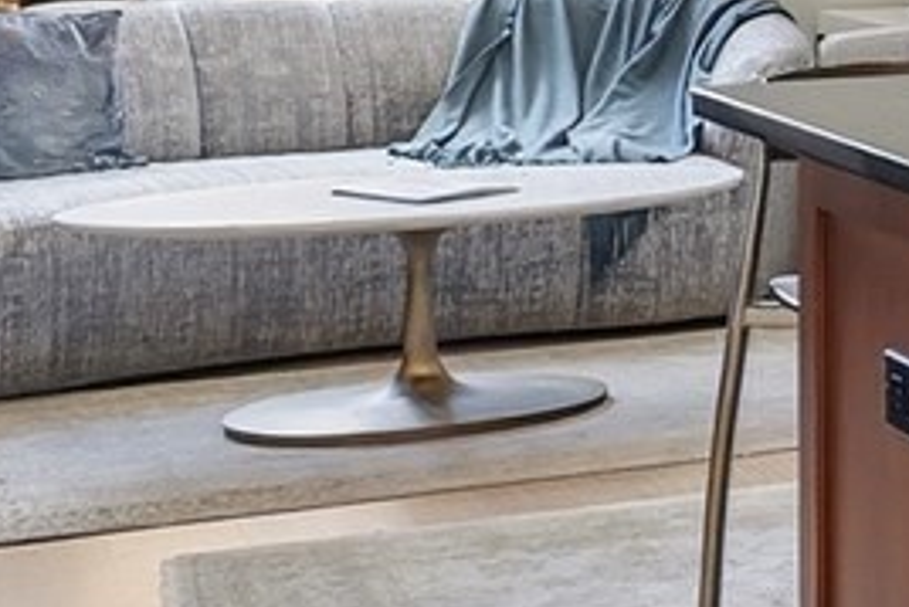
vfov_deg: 12.4
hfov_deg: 16.7
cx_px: 1499
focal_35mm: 107
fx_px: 2703
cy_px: -195
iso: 100
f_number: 8
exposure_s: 1/1.25
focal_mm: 14
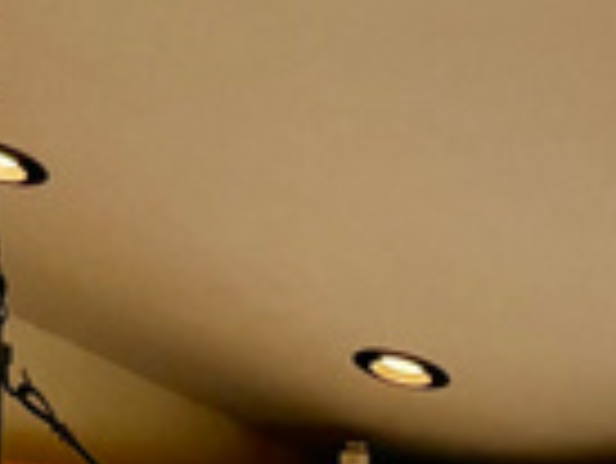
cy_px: 1009
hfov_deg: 9.8
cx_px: 976
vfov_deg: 7.3
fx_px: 3455
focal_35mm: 194
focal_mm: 5.96
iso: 64
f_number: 1.6
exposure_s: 1/271
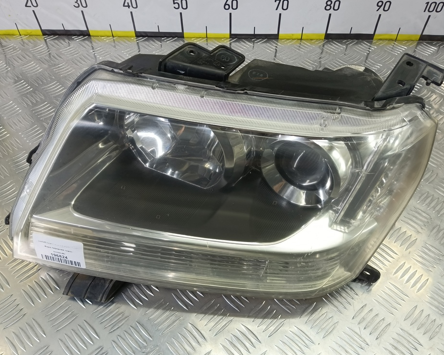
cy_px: 182
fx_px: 329
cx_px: 230
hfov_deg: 68.1
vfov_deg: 56.8
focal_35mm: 25
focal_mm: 4.11
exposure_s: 1/50
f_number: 1.6
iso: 130
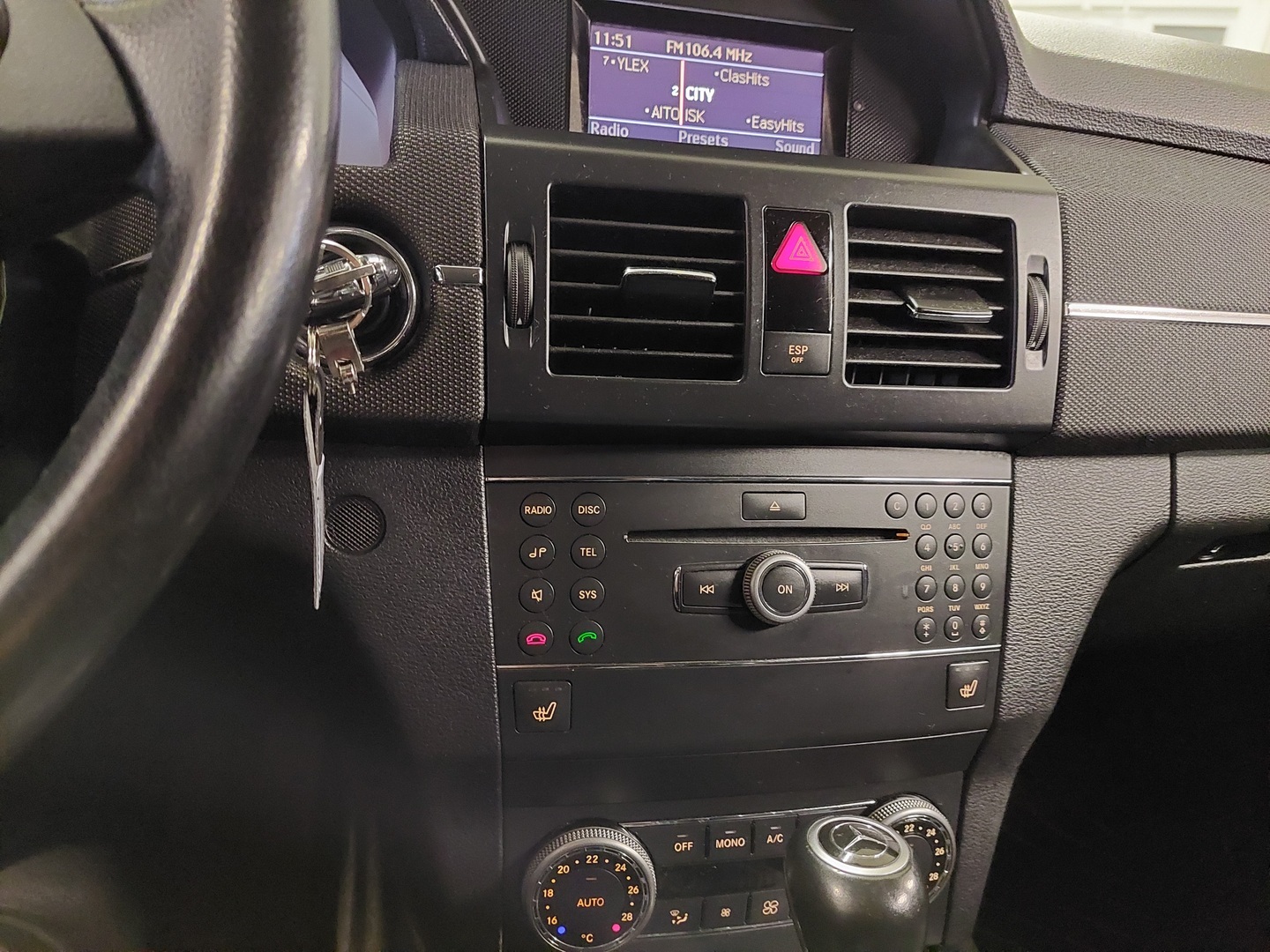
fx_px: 917
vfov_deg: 54.9
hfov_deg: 69.4
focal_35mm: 25
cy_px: 476
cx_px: 635
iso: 2000
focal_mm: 5.23
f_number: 1.8
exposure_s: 1/20
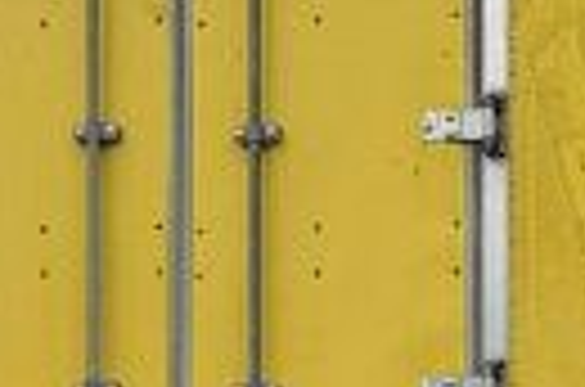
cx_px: 544
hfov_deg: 10.4
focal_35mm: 197
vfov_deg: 6.9
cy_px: 464
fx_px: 3193
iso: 80
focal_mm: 6.76
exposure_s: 1/4167
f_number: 1.78
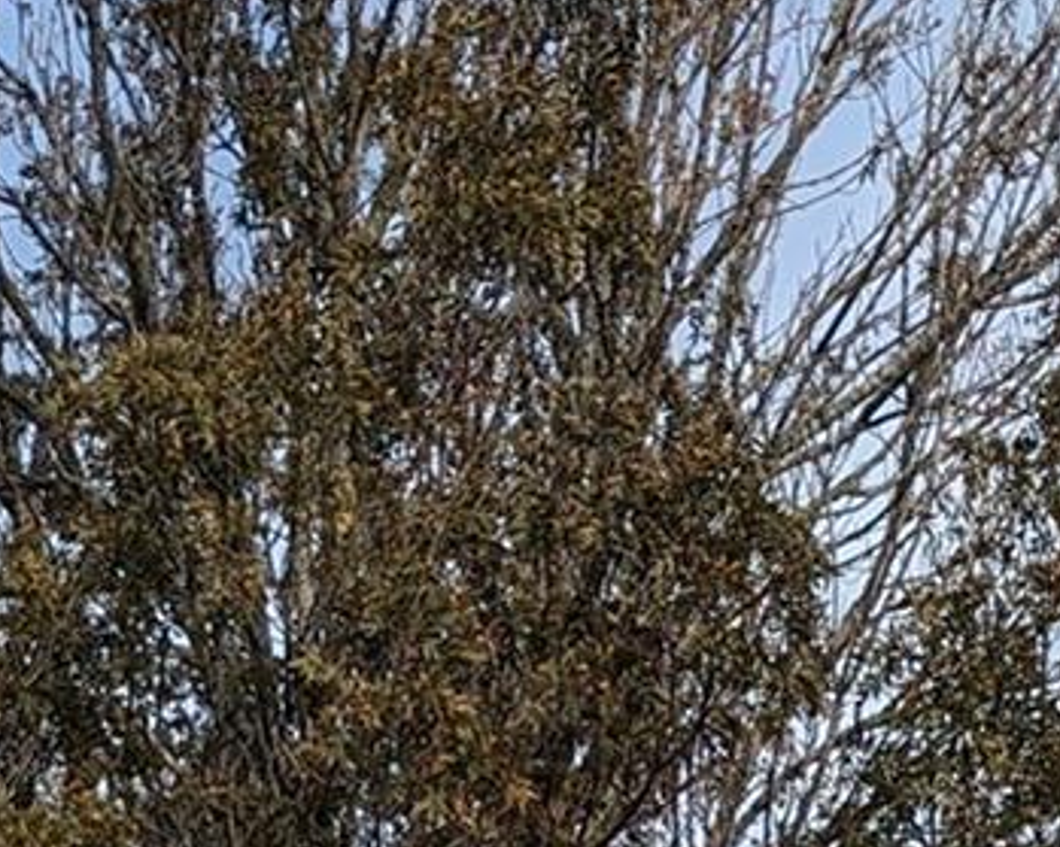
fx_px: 4297
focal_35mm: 137
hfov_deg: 14.1
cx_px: 456
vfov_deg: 9.7
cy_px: 2165
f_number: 1.85
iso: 45
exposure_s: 1/1825
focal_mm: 6.81
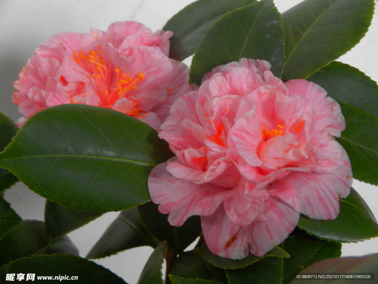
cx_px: 189
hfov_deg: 21.5
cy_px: 142
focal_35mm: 91
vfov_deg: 16.2
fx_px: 994
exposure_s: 1/8
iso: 400
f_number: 4.9
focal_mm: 16.3
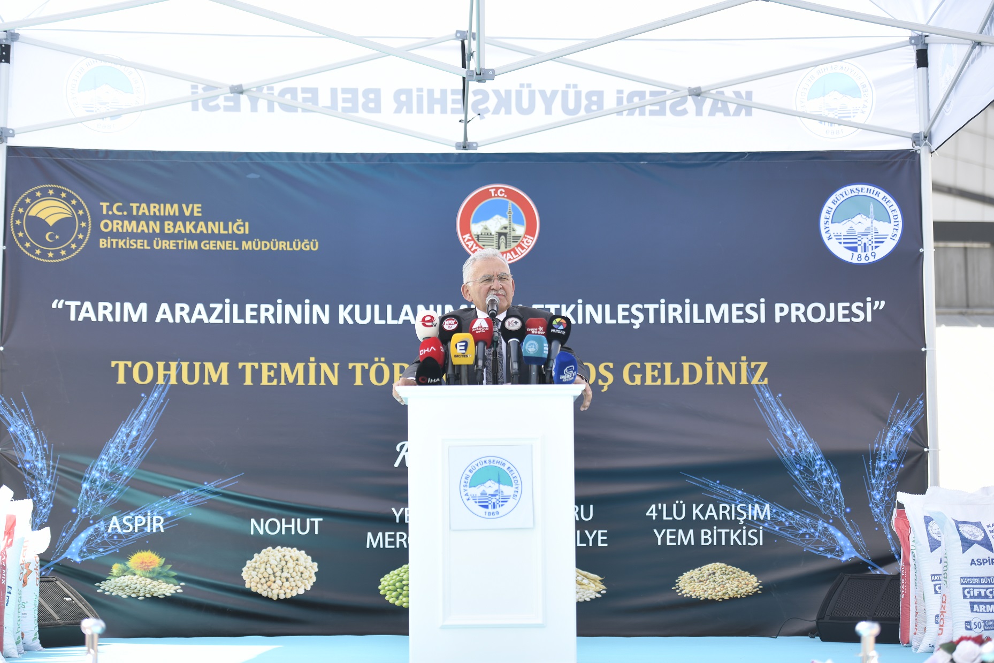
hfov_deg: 23.9
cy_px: 332
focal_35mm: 85
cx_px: 497
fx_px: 2347
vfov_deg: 16.1
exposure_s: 1/400
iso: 100
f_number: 2.8
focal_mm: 85
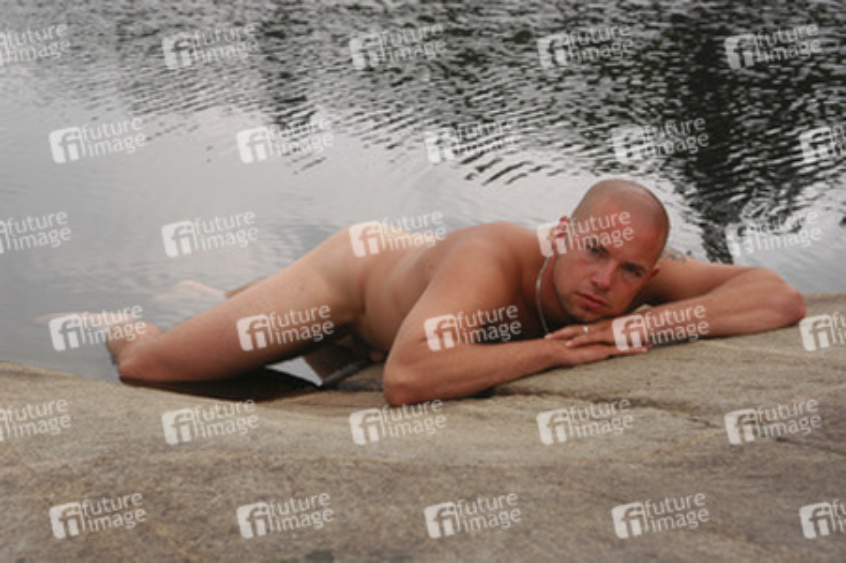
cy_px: 282
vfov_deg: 16.2
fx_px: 1972
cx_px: 423
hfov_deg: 24.2
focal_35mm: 84
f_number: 8
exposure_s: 1/160
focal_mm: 56
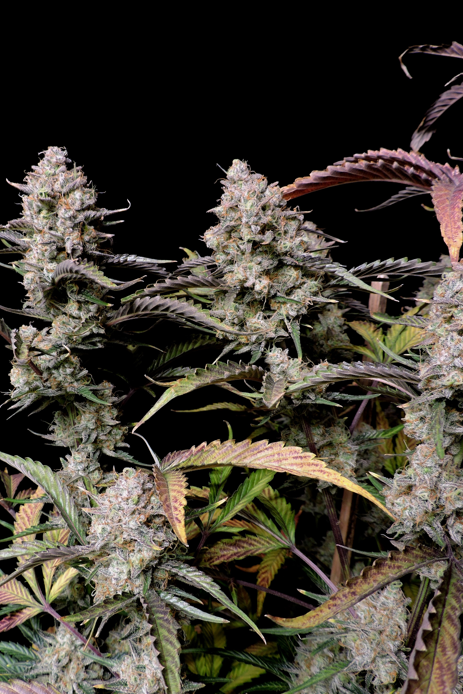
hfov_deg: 44.7
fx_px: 559
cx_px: 187
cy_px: 380
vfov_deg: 63.5
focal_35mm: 29
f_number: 3
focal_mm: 4.3
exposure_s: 1/80
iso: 100
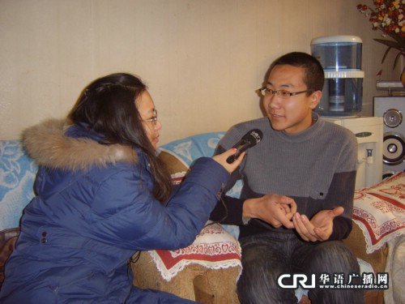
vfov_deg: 45.4
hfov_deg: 58.4
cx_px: 202
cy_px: 152
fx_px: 363
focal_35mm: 31
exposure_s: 1/30
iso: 141
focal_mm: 8.13
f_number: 2.7
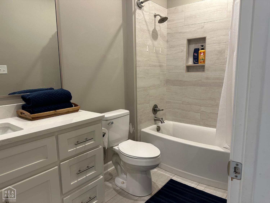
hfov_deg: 71.6
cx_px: 135
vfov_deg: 56.8
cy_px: 102
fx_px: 187
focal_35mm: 24
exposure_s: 1/60
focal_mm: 6.86
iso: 160
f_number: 1.78
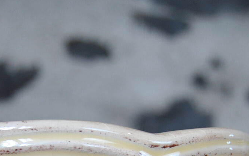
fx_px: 658
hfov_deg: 21.2
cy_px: 197
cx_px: 60
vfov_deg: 13.1
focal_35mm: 97
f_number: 3.5
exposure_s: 1/40
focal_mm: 22
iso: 200
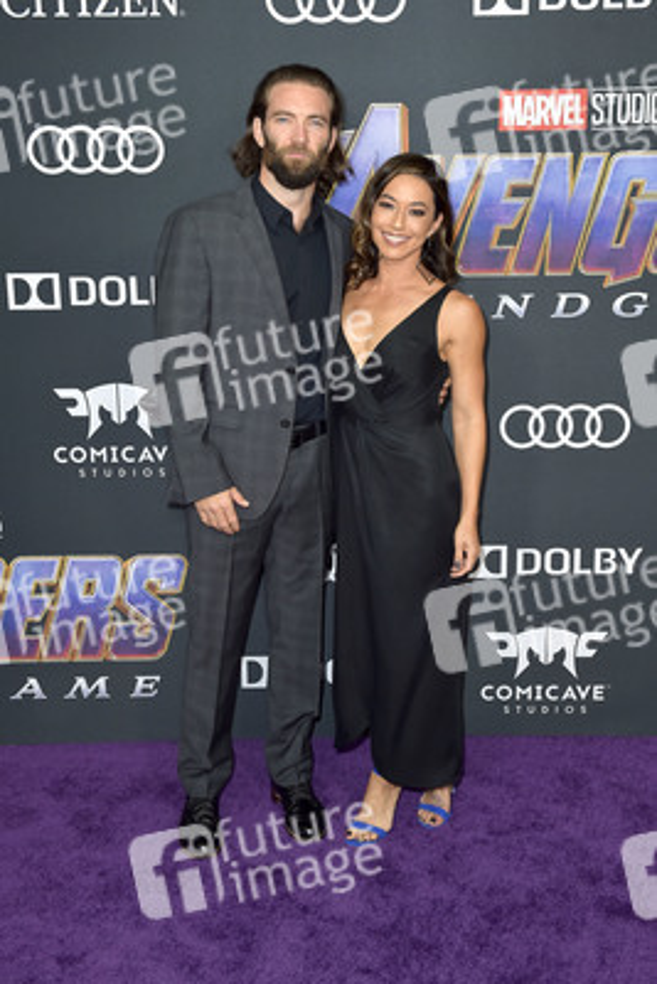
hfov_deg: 33.4
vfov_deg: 48.4
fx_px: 1094
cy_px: 492
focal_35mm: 40
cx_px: 328
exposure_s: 1/250
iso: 250
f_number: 5
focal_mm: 40
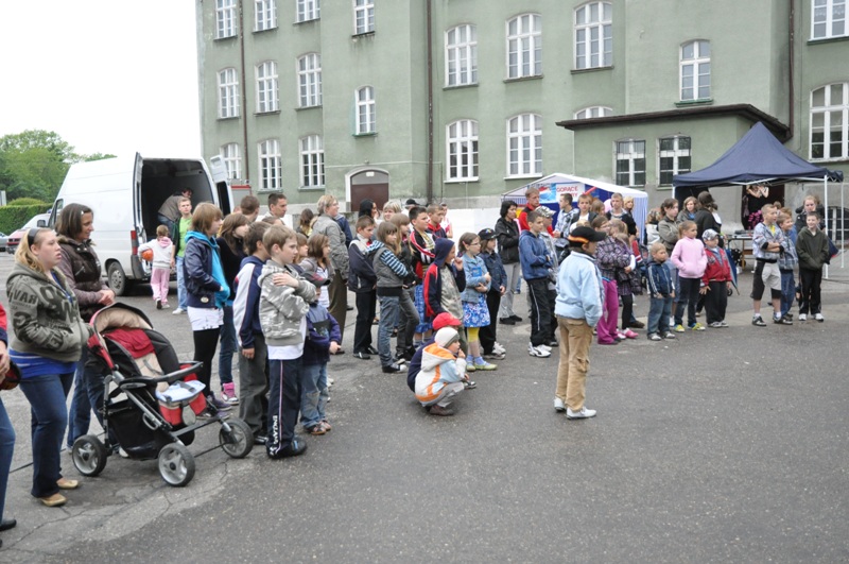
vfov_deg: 39.9
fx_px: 777
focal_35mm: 33
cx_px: 424
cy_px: 282
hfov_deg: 57.3
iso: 2500
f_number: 4.5
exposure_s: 1/1000
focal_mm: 22
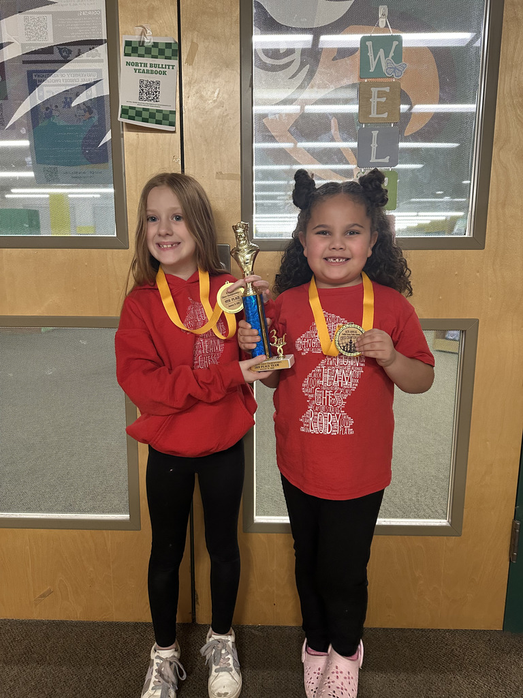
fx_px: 483
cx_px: 262
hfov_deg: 56.8
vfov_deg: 71.6
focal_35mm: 24
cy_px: 349
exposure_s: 1/60
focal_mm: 6.86
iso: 400
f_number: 1.78
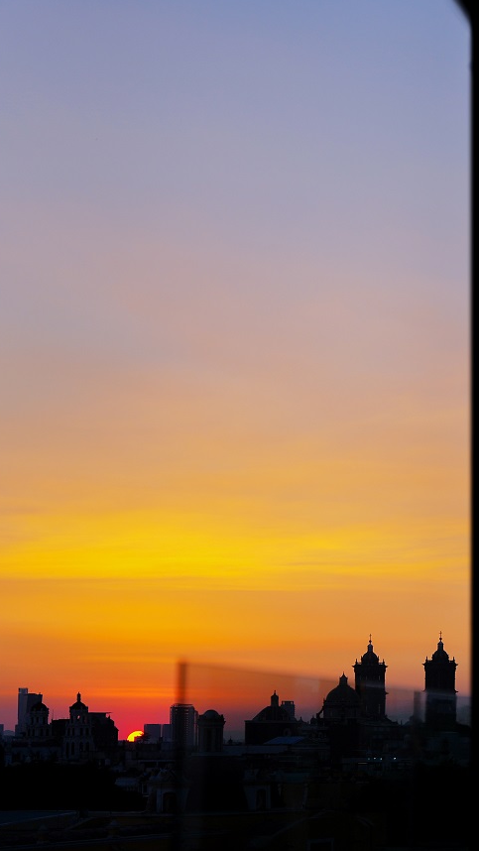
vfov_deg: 22.9
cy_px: 427
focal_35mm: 93
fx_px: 2105
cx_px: 503
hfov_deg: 12.8
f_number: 3.2
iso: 160
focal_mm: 58.8
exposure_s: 1/2000
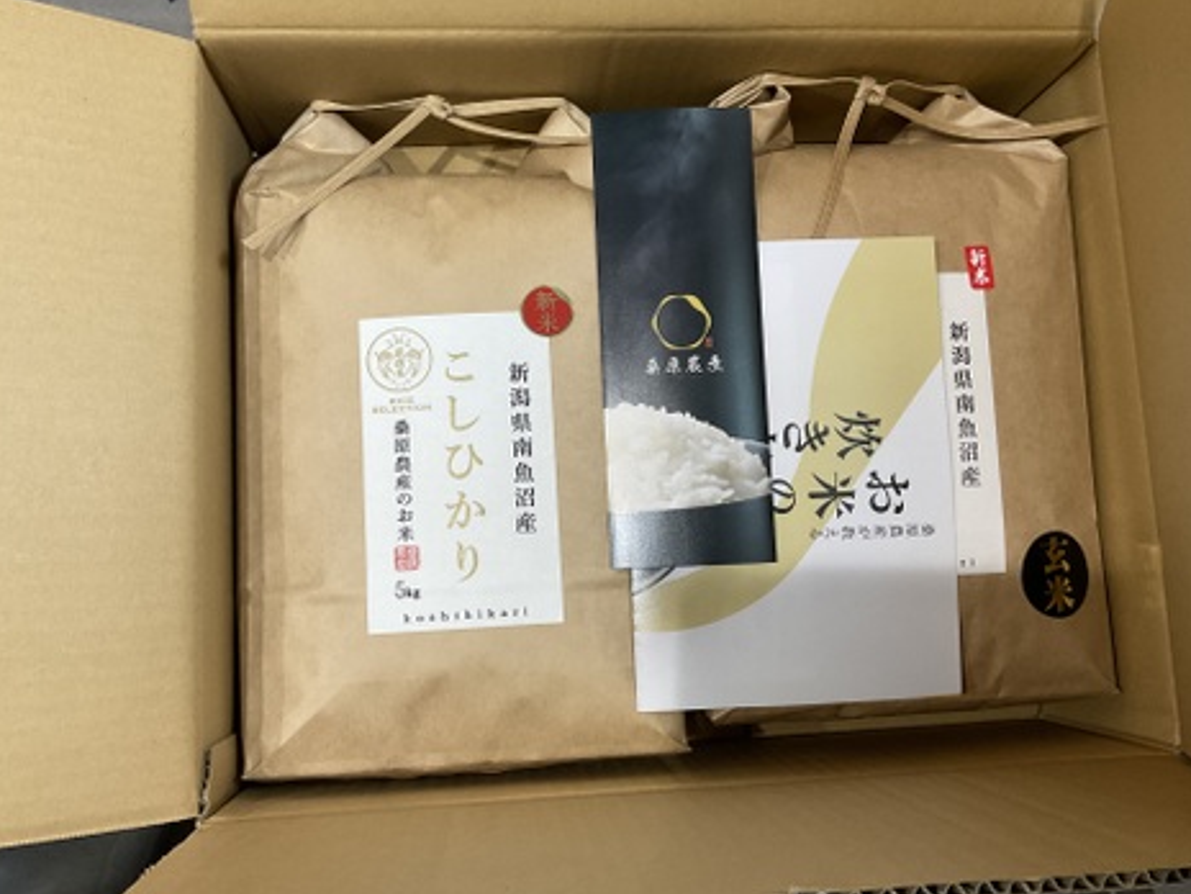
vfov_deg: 46.8
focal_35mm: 30
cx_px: 588
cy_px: 457
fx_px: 1032
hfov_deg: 60.0
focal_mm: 3
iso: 80
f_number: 1.8
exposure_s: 1/50
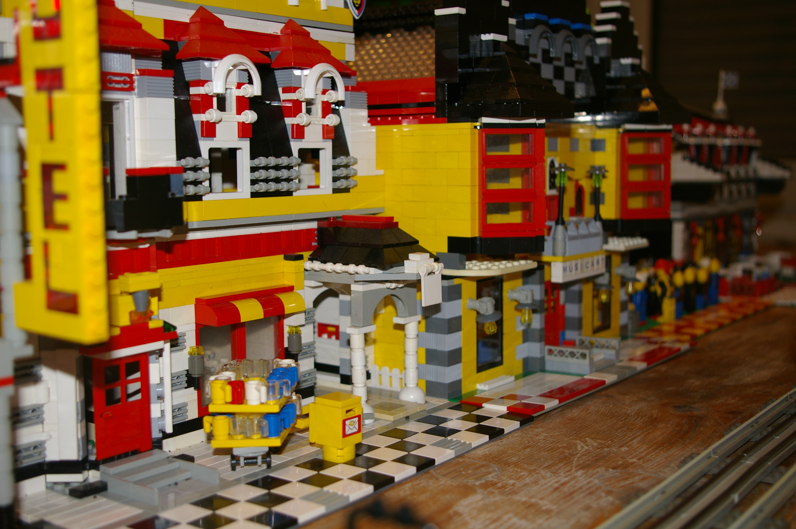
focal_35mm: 46
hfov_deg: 42.4
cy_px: 264
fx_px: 1027
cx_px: 398
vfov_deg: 28.9
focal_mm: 31
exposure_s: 1/45
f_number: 4
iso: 200
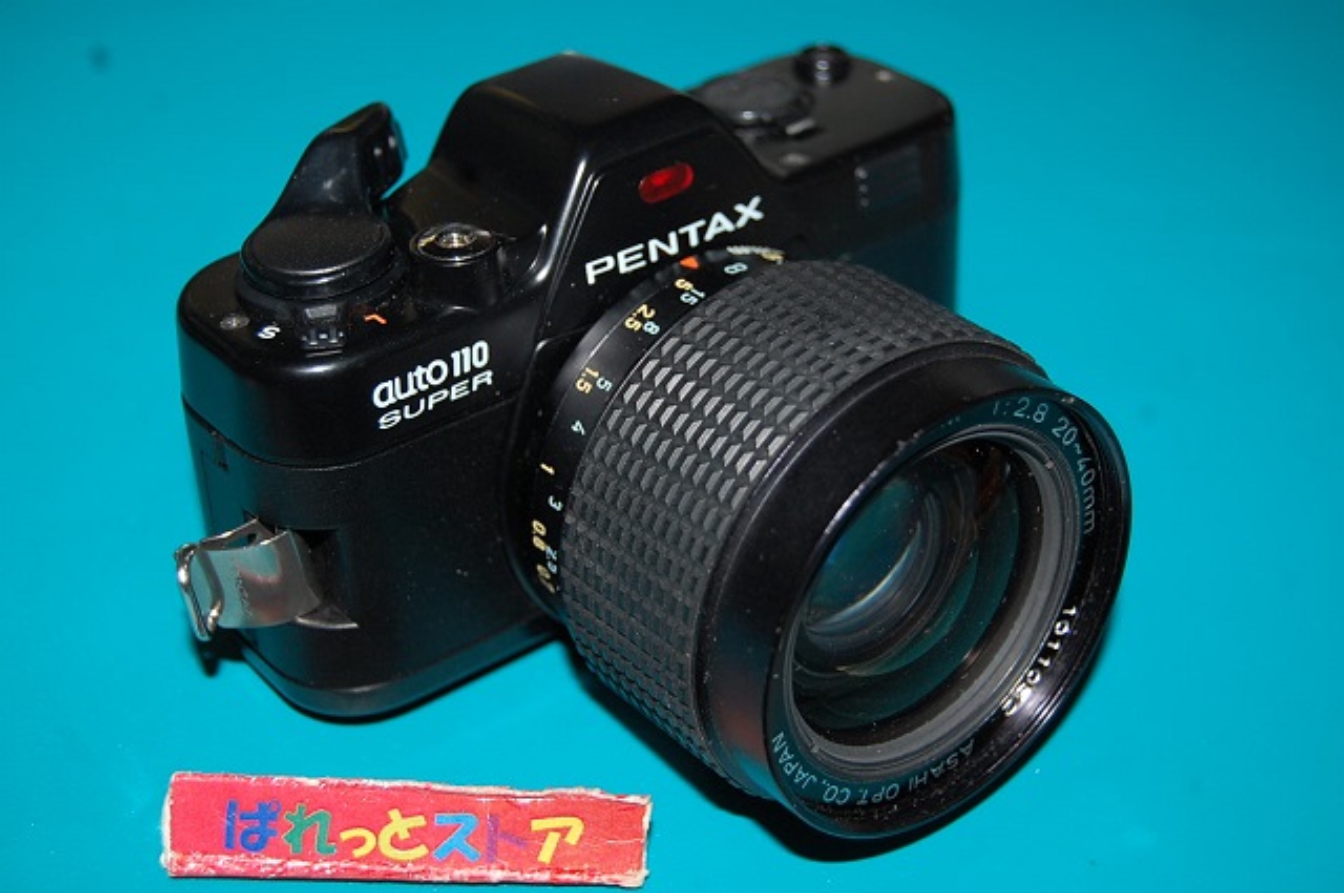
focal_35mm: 68
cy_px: 446
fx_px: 2517
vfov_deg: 20.1
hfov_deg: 29.9
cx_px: 672
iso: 400
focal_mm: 45
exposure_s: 1/60
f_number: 5.3
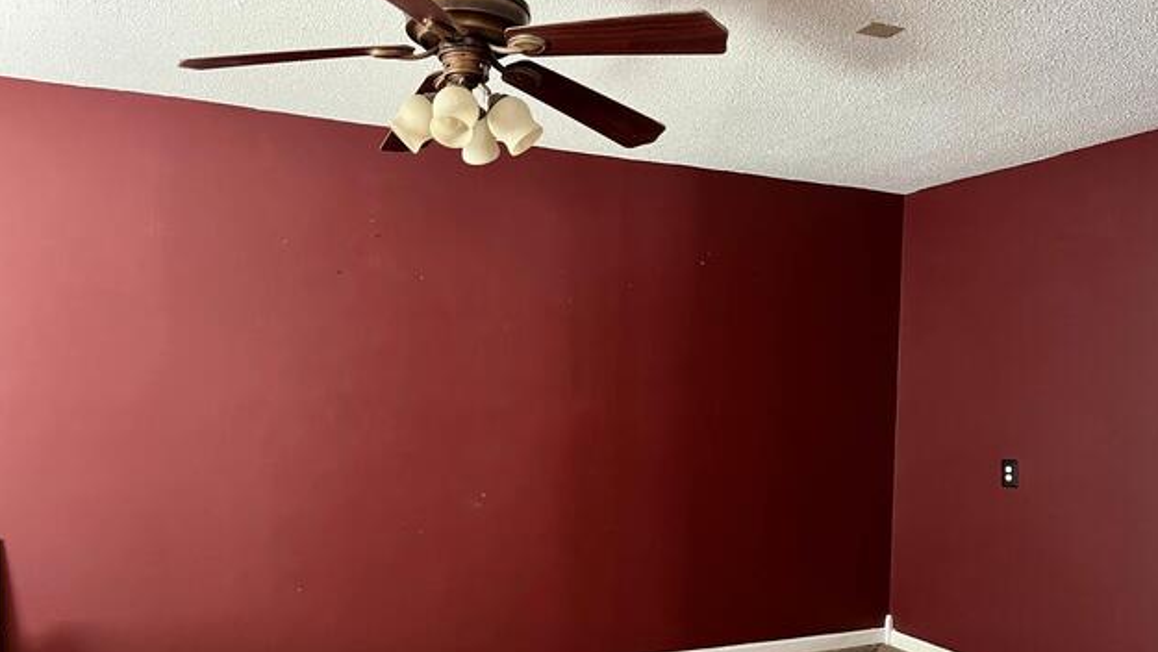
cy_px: 415
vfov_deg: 39.9
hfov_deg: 66.0
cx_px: 574
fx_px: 891
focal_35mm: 29
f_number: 1.6
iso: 500
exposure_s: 1/45
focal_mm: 5.1
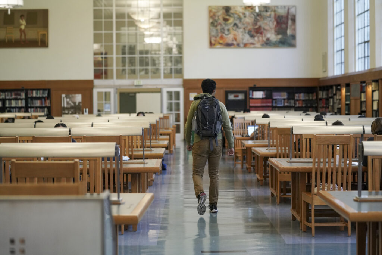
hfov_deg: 23.1
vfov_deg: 15.5
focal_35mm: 88
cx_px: 191
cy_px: 128
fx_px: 934
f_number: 2.8
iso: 2500
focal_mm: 88
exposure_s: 1/1000
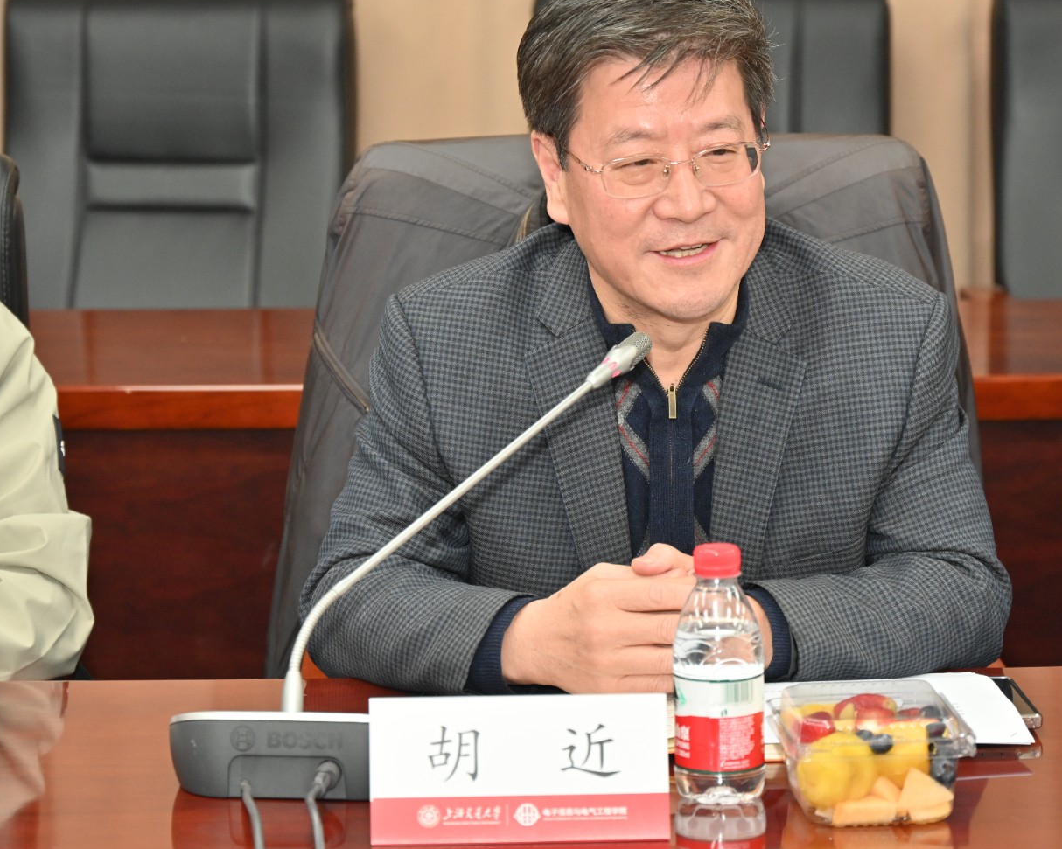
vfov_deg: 11.3
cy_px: 386
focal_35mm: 136
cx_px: 594
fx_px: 4274
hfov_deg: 14.2
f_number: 6.3
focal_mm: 110
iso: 1250
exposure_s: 1/125
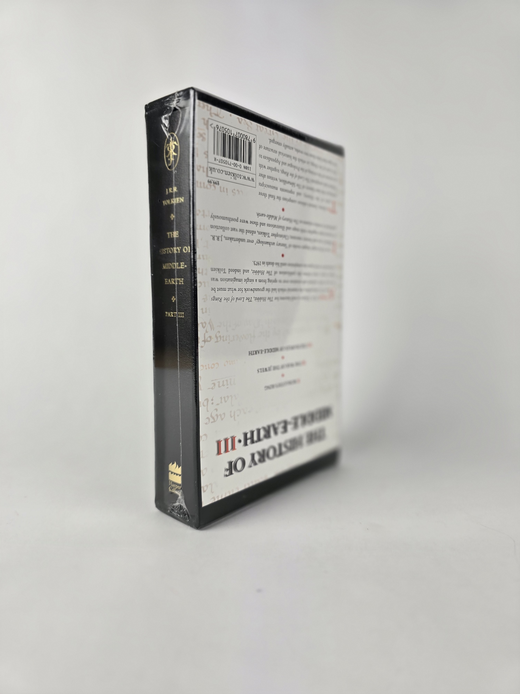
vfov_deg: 73.9
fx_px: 461
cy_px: 347
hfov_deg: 58.9
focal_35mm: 23
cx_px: 260
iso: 12
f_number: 1.7
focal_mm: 6.3
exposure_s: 1/134
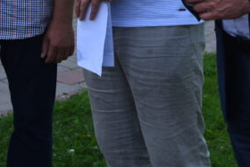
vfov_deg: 9.4
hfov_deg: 14.7
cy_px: -137
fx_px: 966
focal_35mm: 139
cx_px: 62
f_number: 5
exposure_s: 1/200
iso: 100
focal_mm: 38
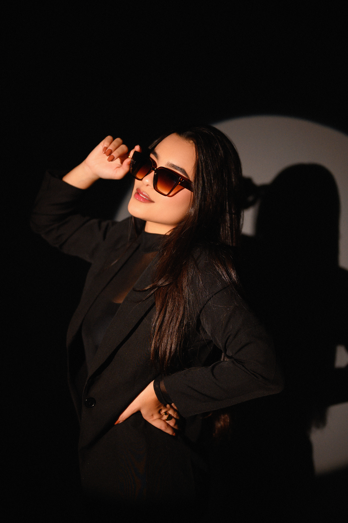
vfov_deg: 39.6
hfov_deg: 27.0
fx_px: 726
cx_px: 174
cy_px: 262
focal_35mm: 50
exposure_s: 1/200
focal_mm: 50
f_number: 1.8
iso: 1000
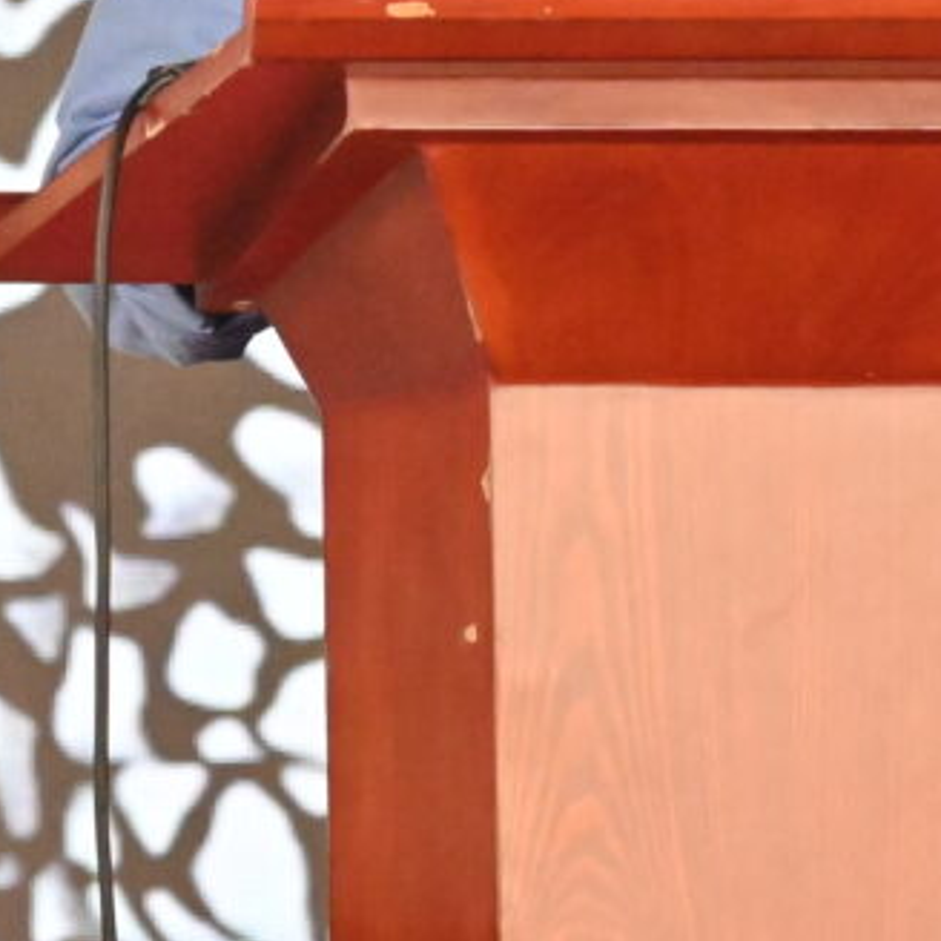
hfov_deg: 2.2
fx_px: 24512
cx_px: 1133
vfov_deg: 2.2
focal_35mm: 797
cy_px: -211
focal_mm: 120
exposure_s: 1/500
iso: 3200
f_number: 5.6
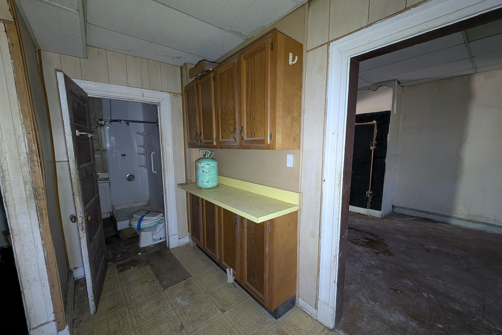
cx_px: 244
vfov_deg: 85.4
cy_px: 173
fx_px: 181
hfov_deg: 108.3
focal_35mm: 13
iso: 1041
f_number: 1.95
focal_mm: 2.23
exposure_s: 1/33.3
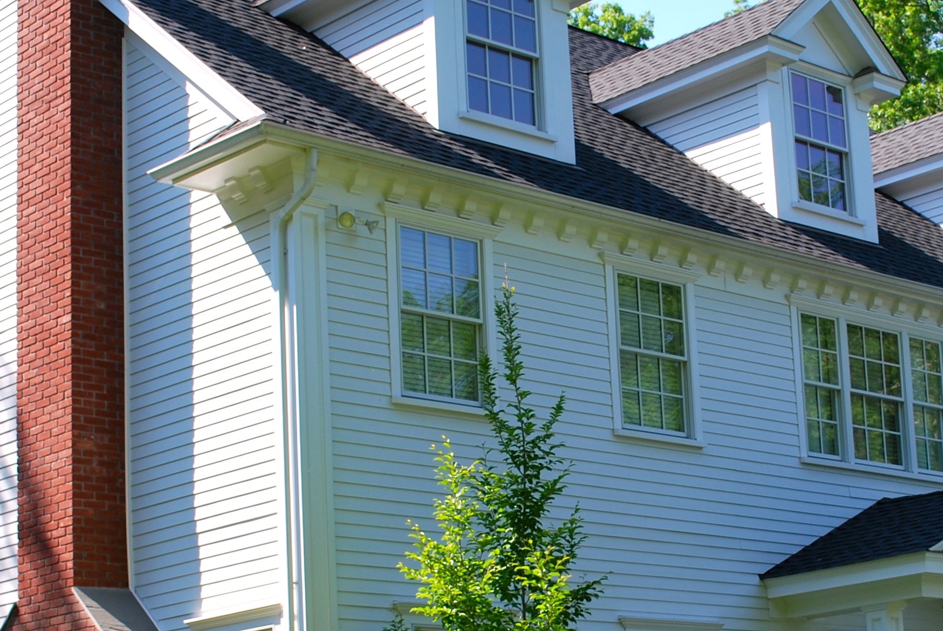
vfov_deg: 17.1
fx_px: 2098
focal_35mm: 80
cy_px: 437
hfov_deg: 25.3
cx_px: 580
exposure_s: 1/160
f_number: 6.3
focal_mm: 24
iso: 100
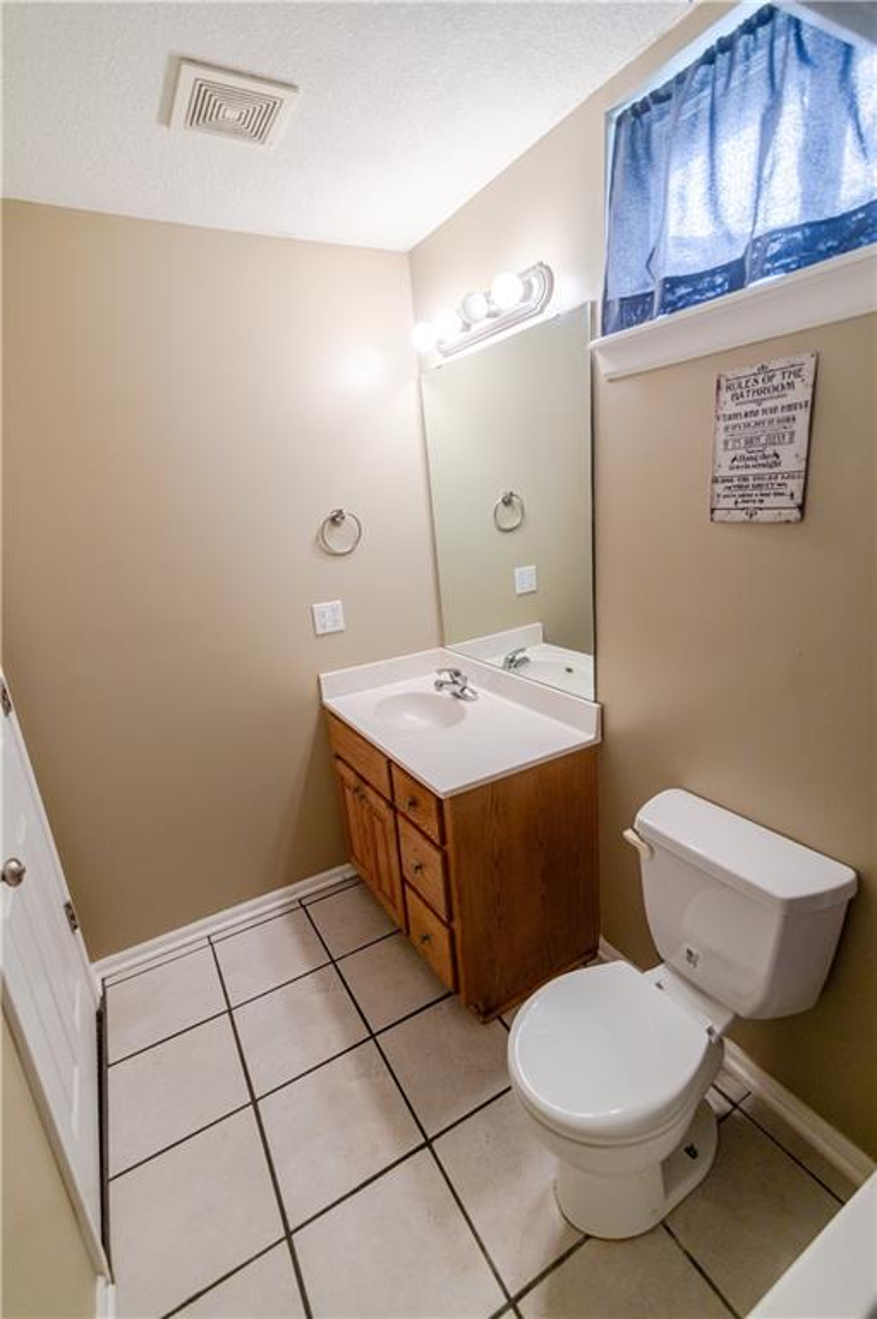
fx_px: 585
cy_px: 660
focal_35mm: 16
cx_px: 438
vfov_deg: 96.8
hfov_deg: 73.7
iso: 640
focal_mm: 16
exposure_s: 1/100
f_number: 3.5
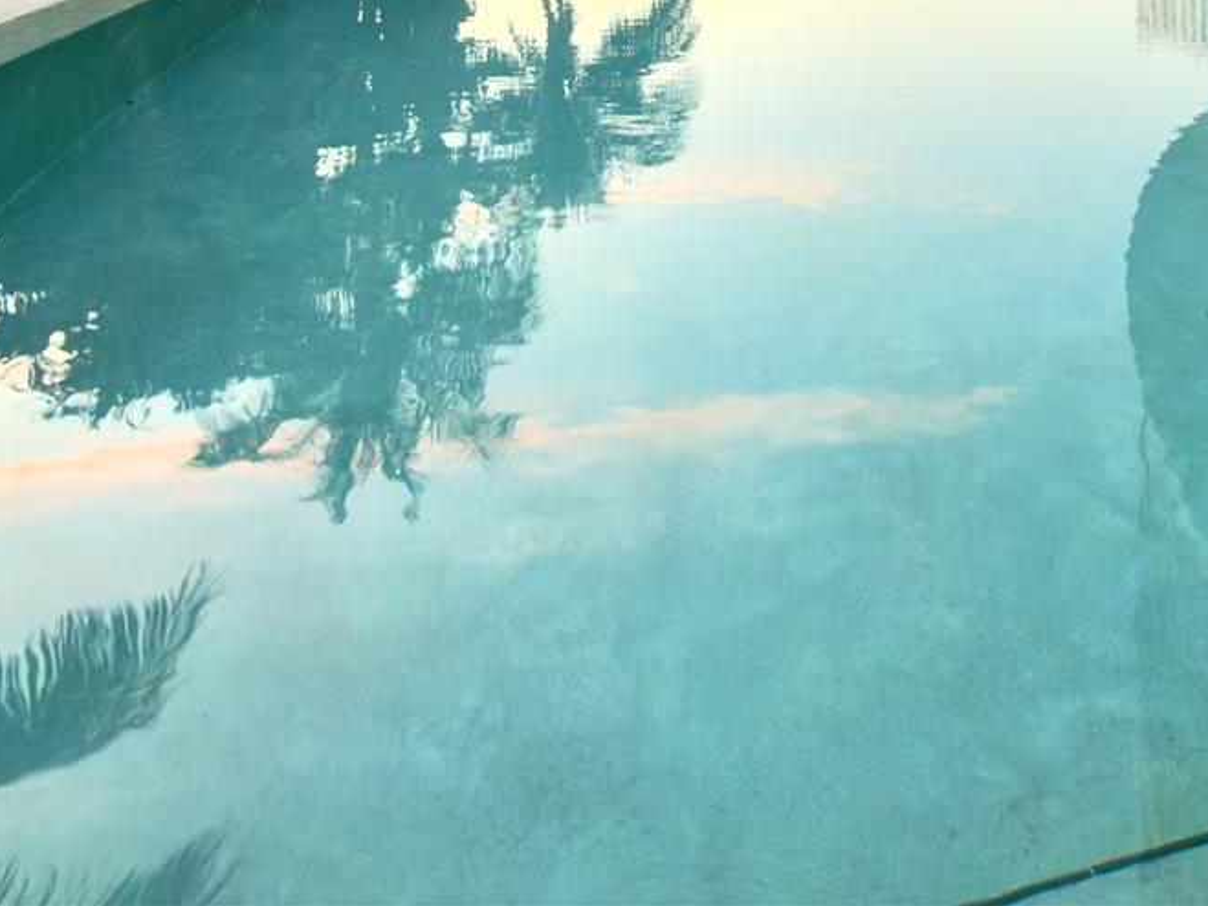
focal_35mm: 34
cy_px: -193
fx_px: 1186
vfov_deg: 33.6
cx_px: 841
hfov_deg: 52.5
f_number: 2.2
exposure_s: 1/36
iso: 64
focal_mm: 2.22
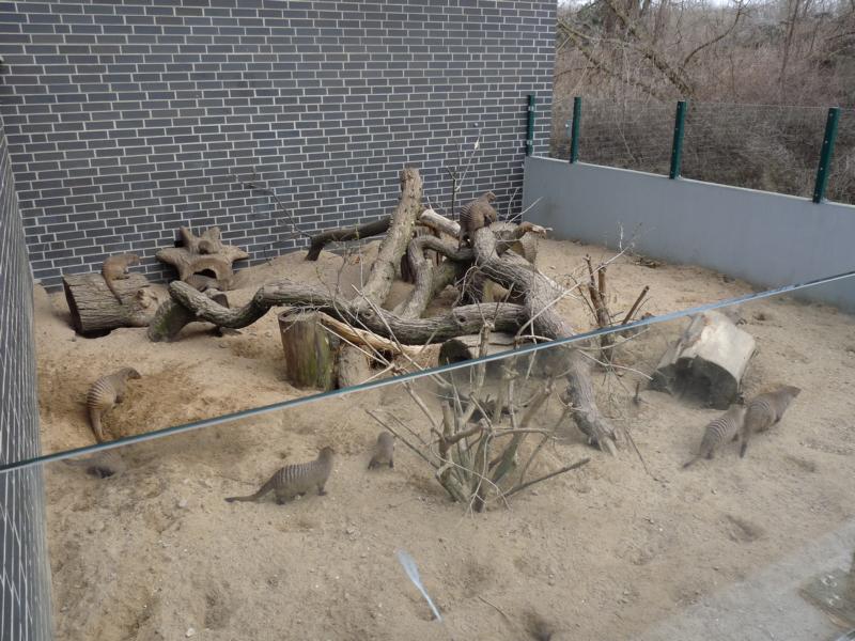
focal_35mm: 27
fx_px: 667
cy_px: 320
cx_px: 428
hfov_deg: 65.3
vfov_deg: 51.4
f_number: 4
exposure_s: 1/200
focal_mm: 4.8
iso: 100
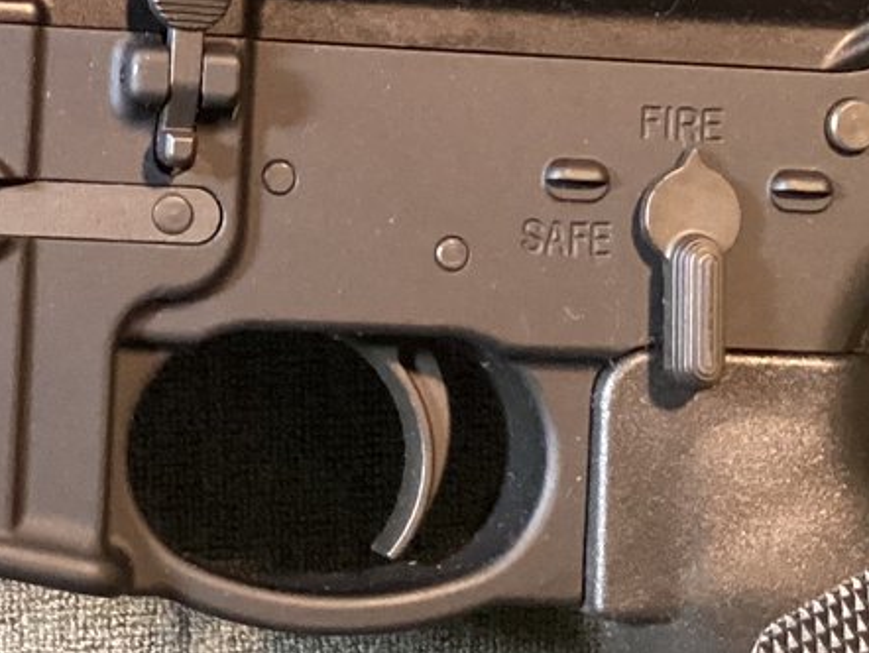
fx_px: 2662
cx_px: 64
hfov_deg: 18.2
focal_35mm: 106
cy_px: 182
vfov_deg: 13.9
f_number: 2.4
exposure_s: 1/25
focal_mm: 3.3
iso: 500
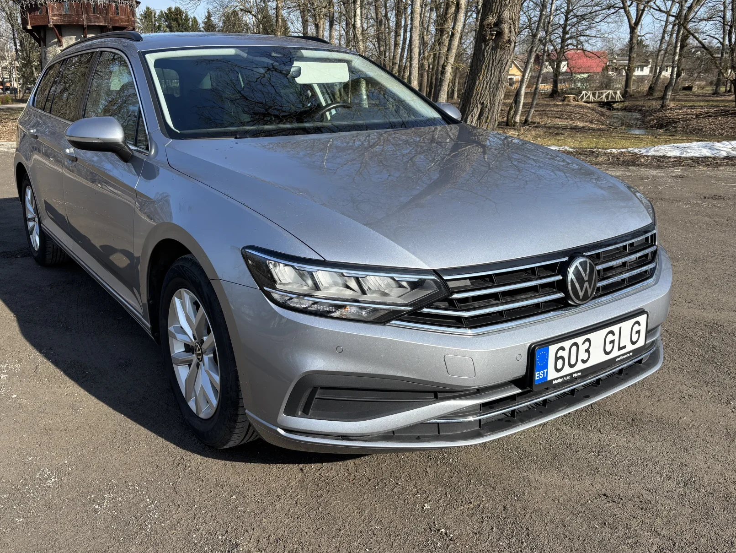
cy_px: 258
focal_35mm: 31
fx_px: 659
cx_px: 321
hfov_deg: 58.2
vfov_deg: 45.4
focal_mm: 5.96
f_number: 1.6
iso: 50
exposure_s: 1/1543
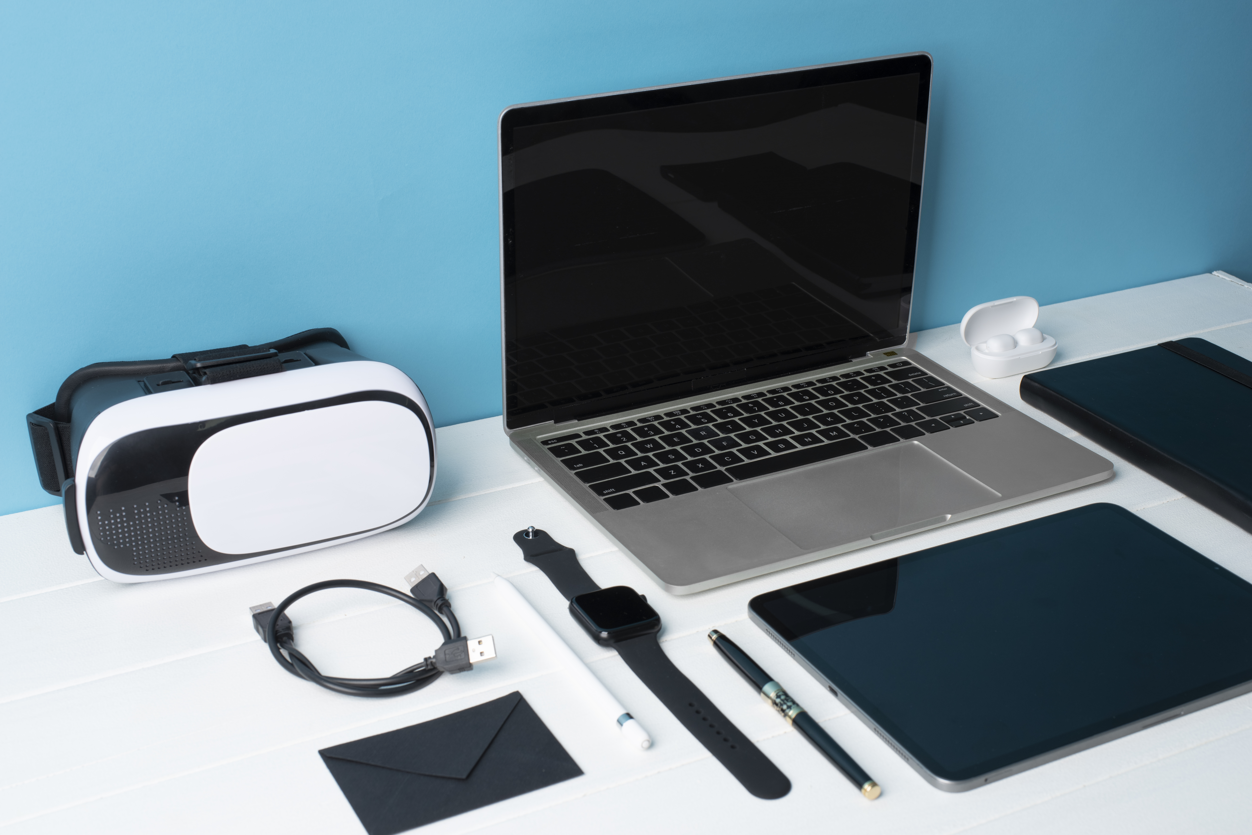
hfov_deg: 39.6
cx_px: 626
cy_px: 418
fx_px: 1739
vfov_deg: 27.0
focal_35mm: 50
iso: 200
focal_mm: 50
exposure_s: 1/100
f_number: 5.6
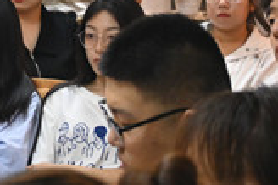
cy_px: -151
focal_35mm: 222
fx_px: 1713
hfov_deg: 9.1
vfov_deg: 6.1
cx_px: -83
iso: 3200
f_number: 5.6
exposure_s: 1/80
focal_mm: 38
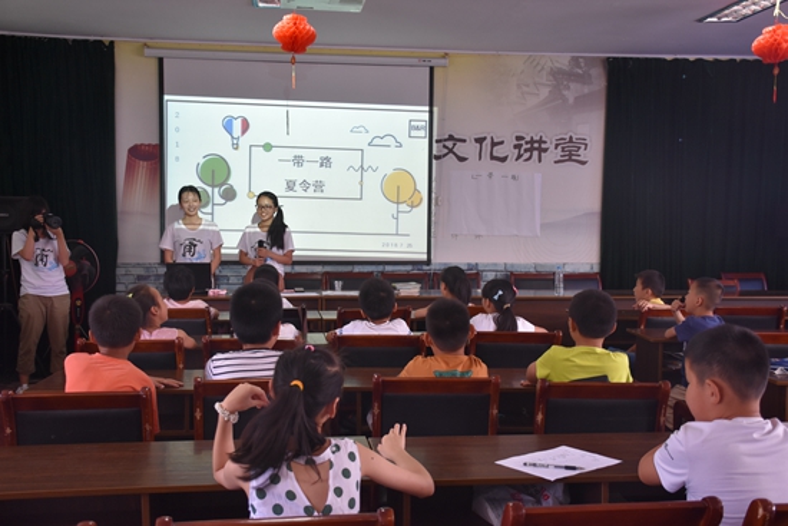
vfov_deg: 33.0
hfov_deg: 47.9
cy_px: 263
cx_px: 394
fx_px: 887
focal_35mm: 40
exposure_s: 1/100
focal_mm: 27
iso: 800
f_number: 5
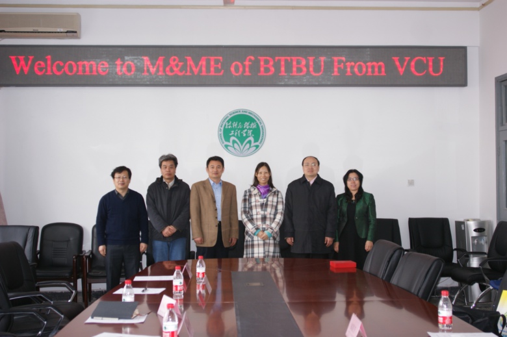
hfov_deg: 43.6
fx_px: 633
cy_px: 168
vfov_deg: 29.8
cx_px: 254
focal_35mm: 45
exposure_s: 1/80
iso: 200
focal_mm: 30
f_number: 4
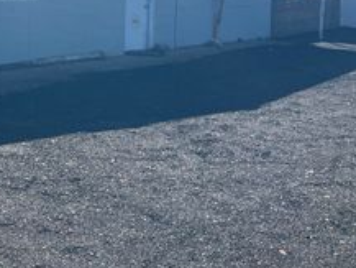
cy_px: 9
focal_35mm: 60
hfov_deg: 30.1
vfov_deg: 23.5
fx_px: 617
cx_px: 5
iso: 50
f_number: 1.5
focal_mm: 5.7
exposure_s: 1/4831
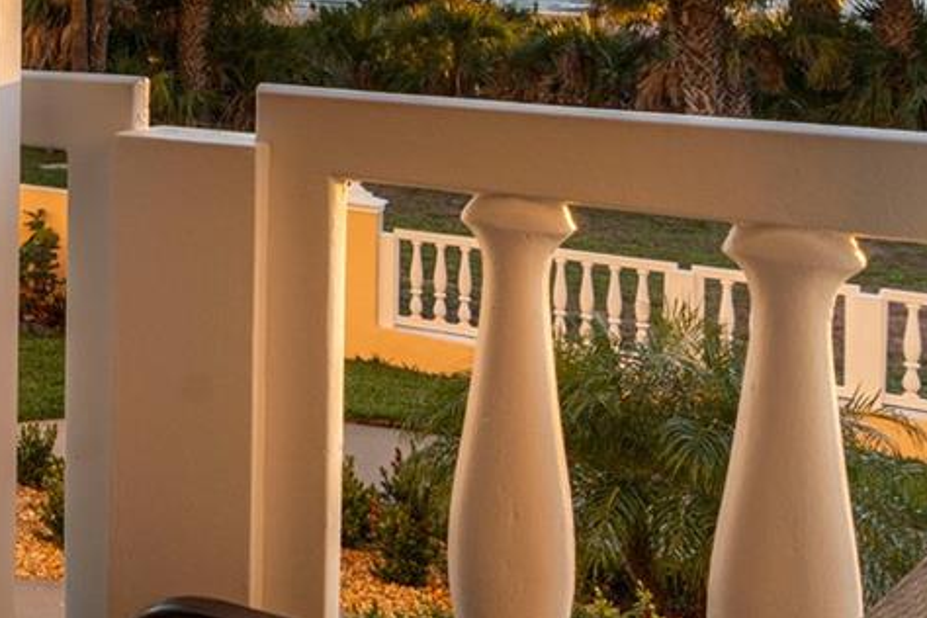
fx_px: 1390
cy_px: -25
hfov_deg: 24.8
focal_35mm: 54
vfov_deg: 23.8
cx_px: -569
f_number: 8
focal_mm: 16
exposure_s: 1/80
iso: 250
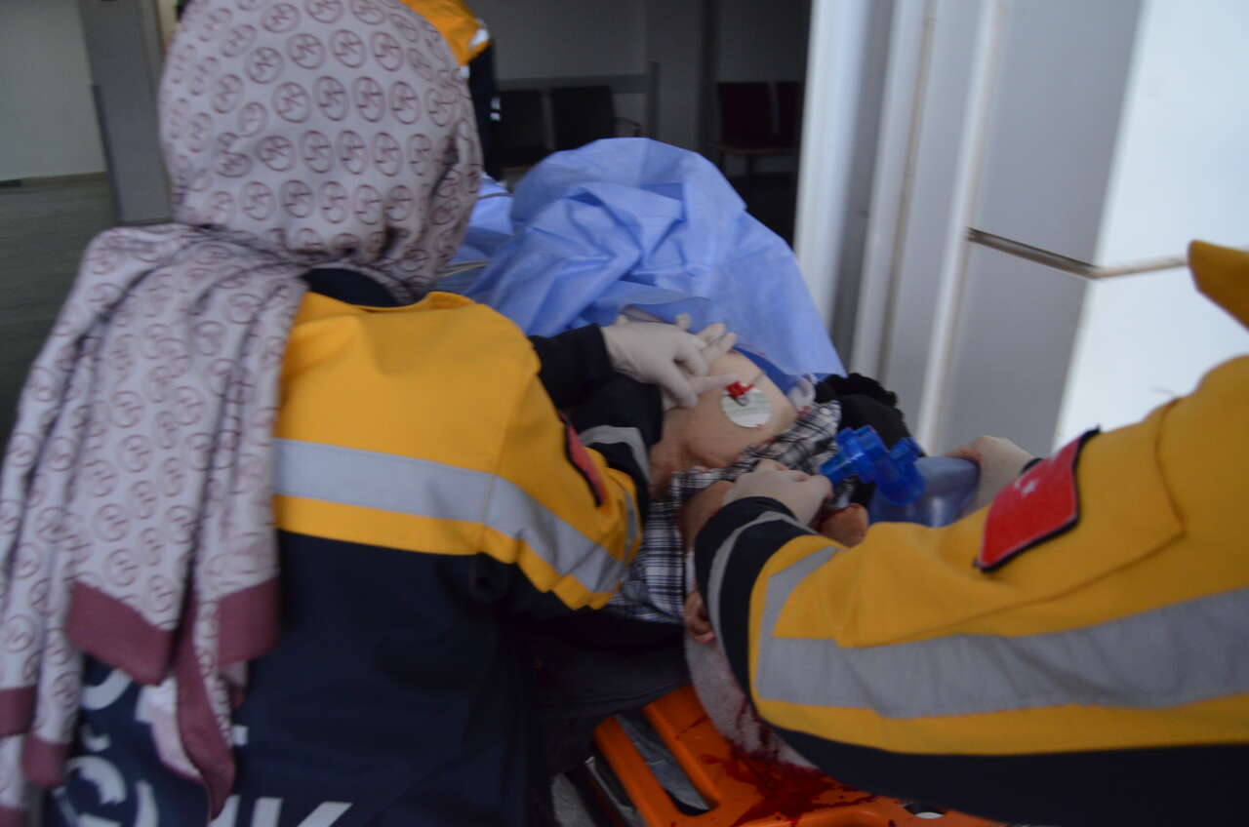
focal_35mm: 27
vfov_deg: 47.7
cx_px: 624
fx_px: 935
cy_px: 414
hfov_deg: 67.5
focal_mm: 18
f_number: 5.6
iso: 1600
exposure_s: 1/125
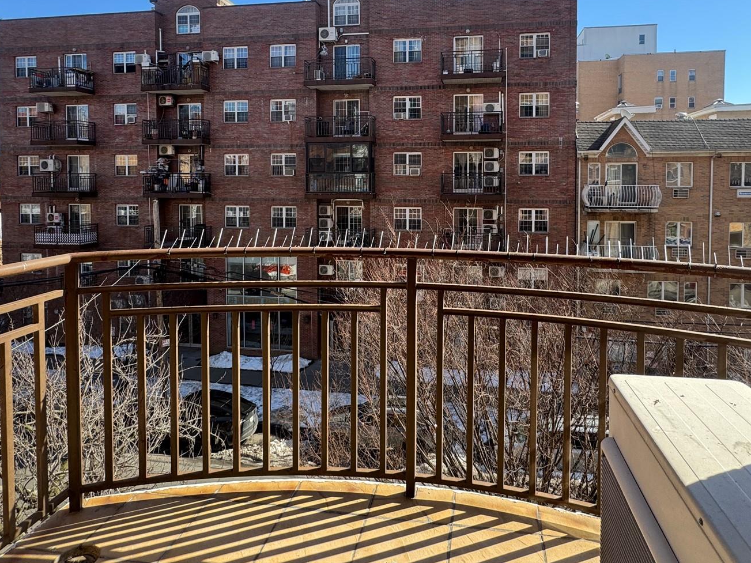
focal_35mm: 22
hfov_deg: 76.2
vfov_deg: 59.9
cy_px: 195
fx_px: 477
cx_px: 409
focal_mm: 2.22
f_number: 2.2
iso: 40
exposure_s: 1/409
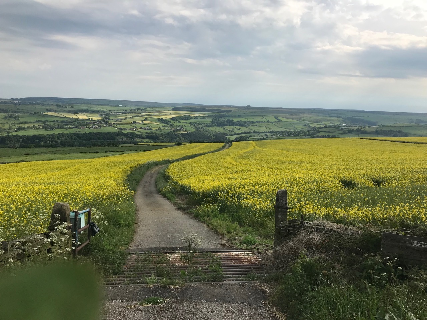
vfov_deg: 49.7
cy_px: 160
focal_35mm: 28
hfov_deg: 63.4
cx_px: 214
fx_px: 345
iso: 20
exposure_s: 1/3195
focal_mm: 3.99
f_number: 1.8
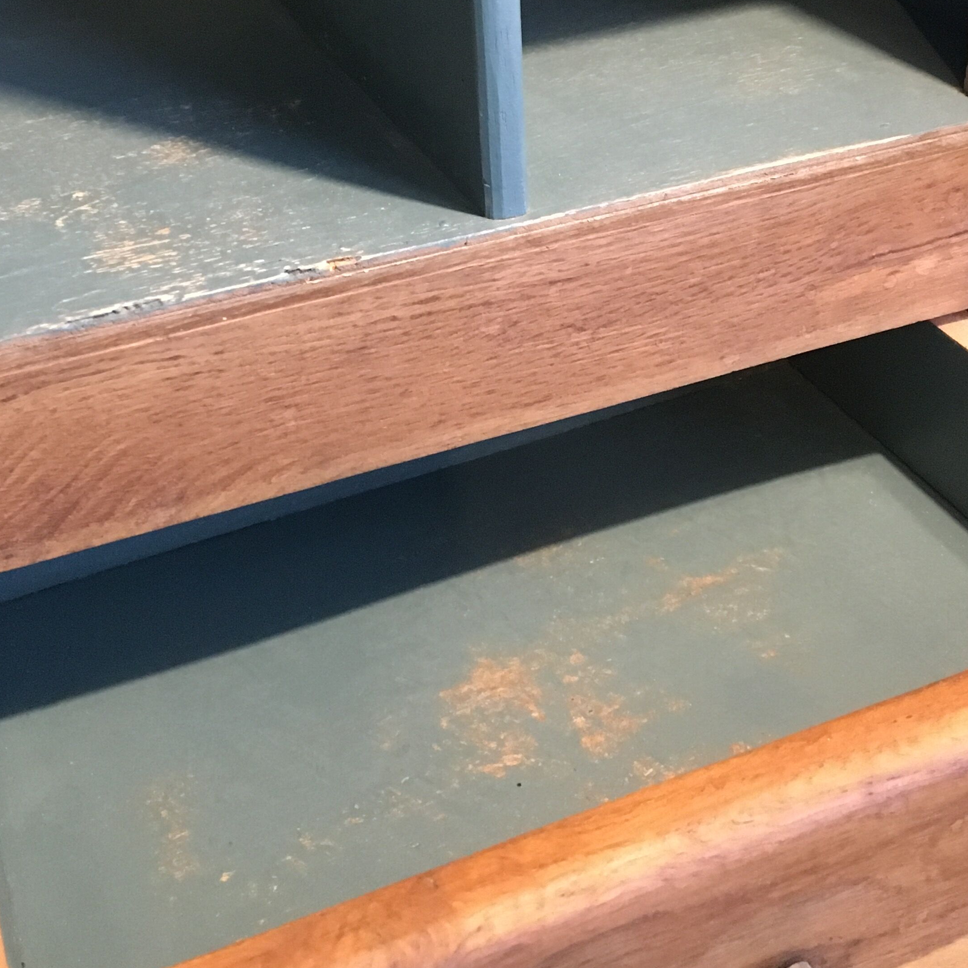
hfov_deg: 35.4
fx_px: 1519
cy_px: 295
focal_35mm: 48
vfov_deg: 34.9
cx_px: 484
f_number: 2.2
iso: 320
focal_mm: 4.15
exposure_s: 1/17
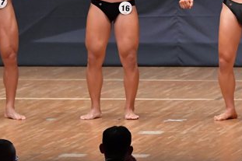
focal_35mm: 434
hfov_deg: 4.7
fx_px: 2916
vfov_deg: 3.2
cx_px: 198
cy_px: 2
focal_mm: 116
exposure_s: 1/400
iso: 6400
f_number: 5.6
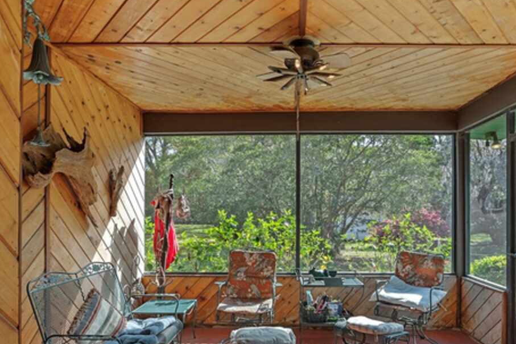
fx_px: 344
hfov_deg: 73.4
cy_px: 217
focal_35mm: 24
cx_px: 291
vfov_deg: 52.5
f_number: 8
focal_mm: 17
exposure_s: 1/15
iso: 250
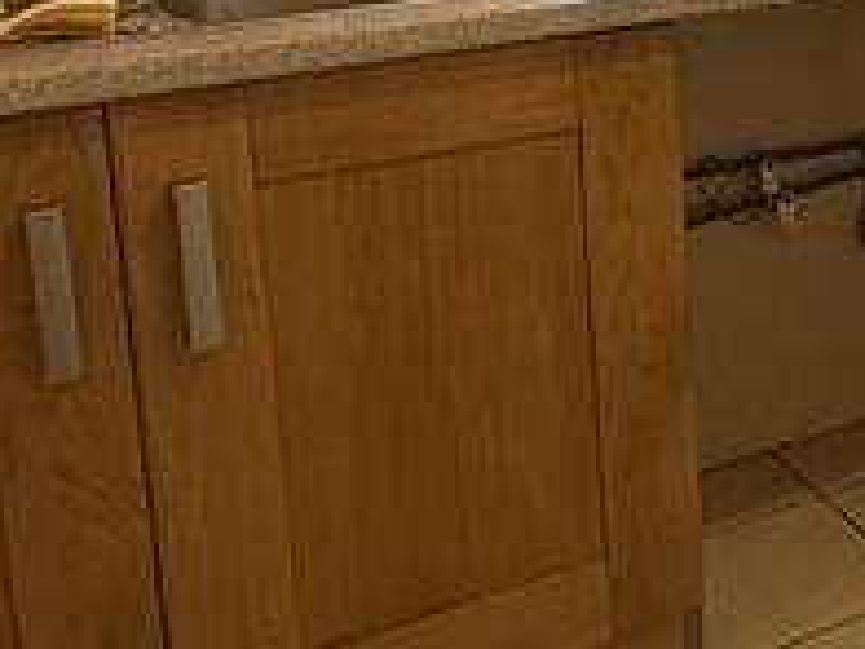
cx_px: 1549
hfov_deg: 19.8
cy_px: -93
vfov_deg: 19.2
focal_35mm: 73
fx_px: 1824
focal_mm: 2.22
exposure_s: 1/100
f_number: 2.2
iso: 100
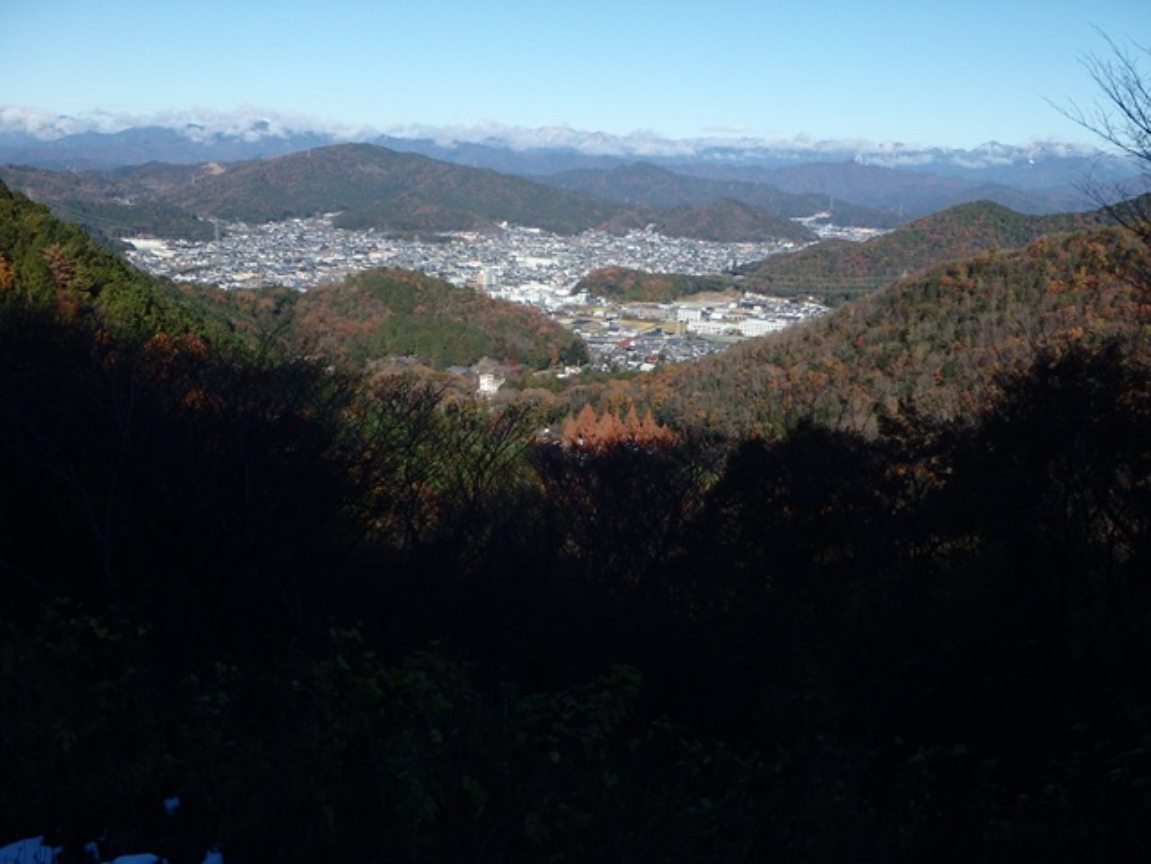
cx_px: 576
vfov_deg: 39.7
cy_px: 432
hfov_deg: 51.4
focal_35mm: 36
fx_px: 1197
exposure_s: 1/200
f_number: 13
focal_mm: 6.4
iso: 250
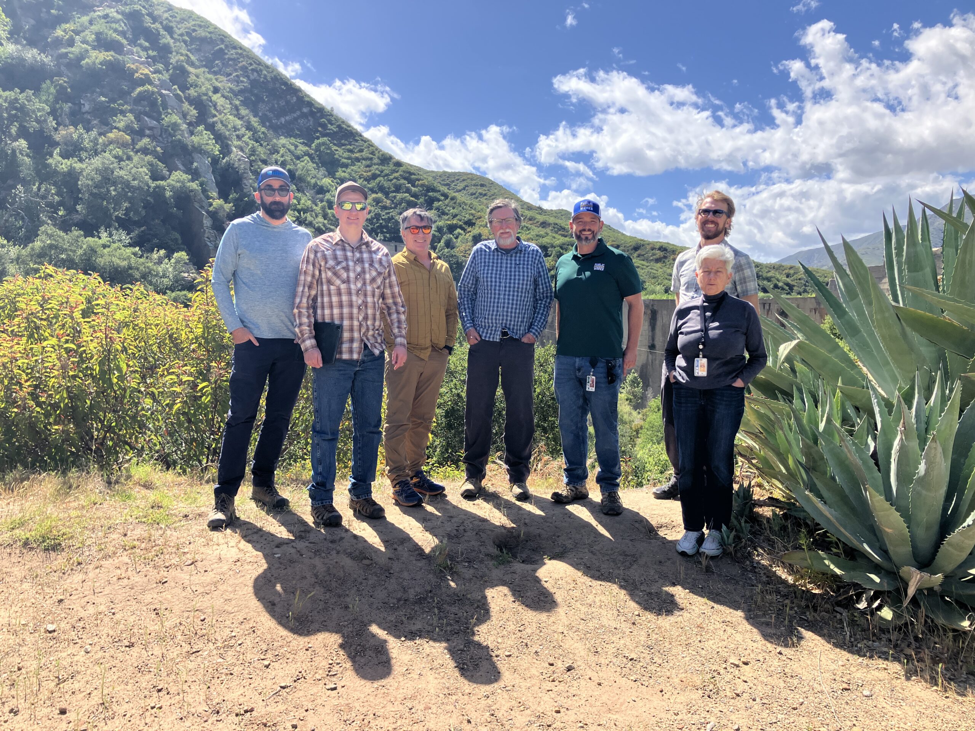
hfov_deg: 63.4
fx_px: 789
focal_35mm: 28
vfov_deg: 49.7
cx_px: 488
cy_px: 366
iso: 32
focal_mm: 3.99
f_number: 1.8
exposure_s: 1/1350
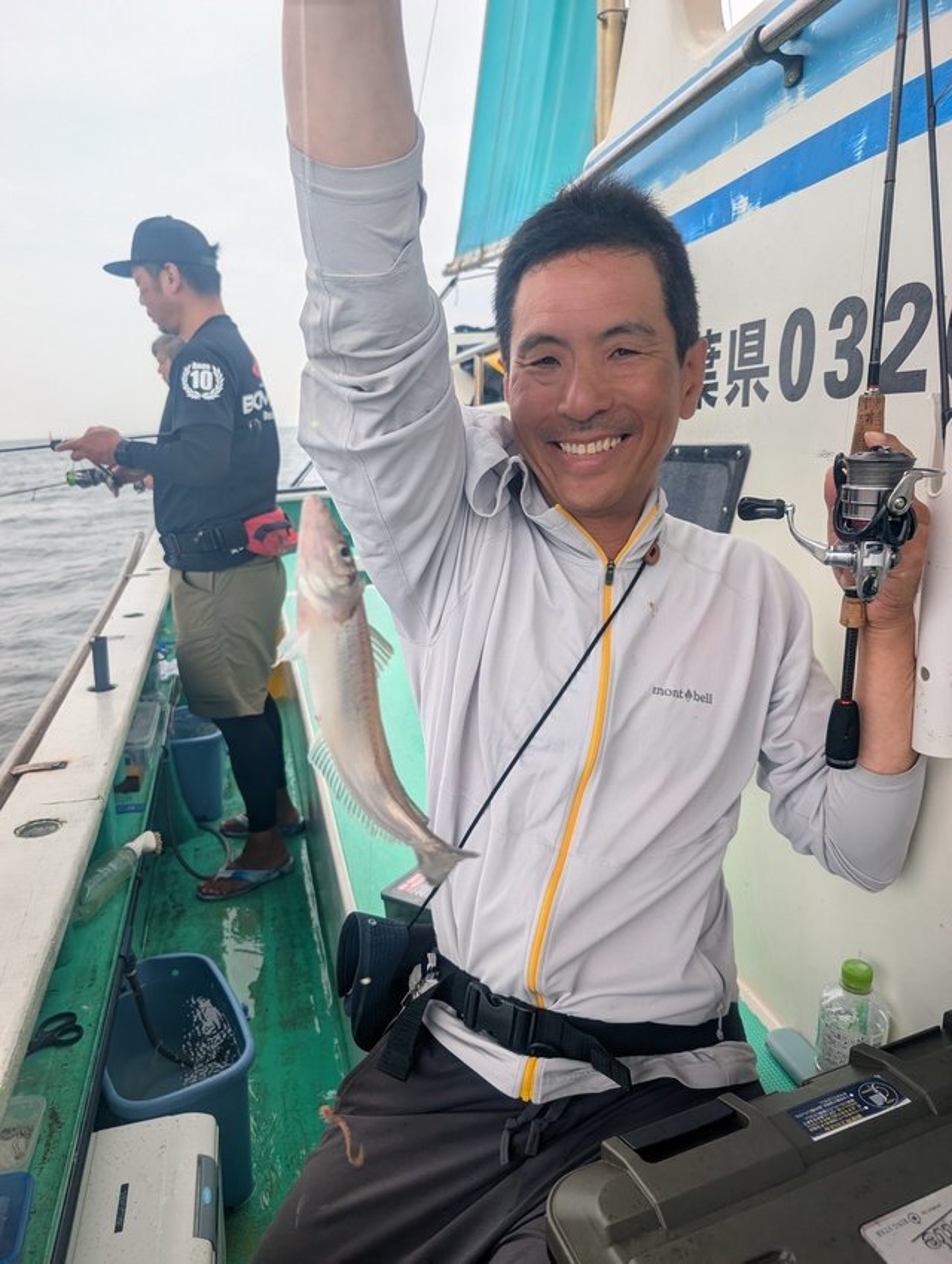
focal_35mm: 24
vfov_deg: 71.5
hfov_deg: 56.9
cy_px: 632
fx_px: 878
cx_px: 476
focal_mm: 6.9
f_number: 1.68
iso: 23
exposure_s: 1/408
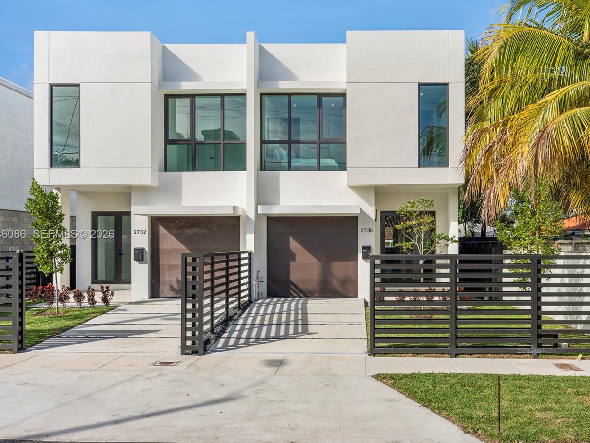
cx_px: 346
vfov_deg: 38.6
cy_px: 235
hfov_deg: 49.9
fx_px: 631
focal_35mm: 37
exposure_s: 1/125
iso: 50
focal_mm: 30
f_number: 9
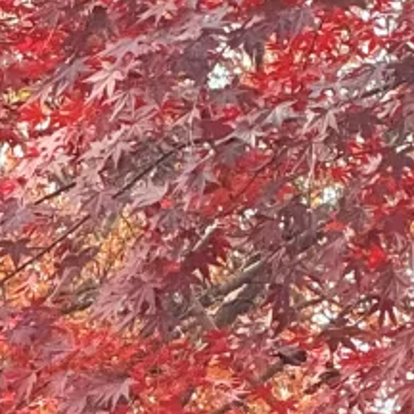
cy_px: 1173
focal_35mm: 706
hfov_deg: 2.5
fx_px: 9553
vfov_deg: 2.5
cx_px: 656
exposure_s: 1/195
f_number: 2.8
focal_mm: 15.66
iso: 64
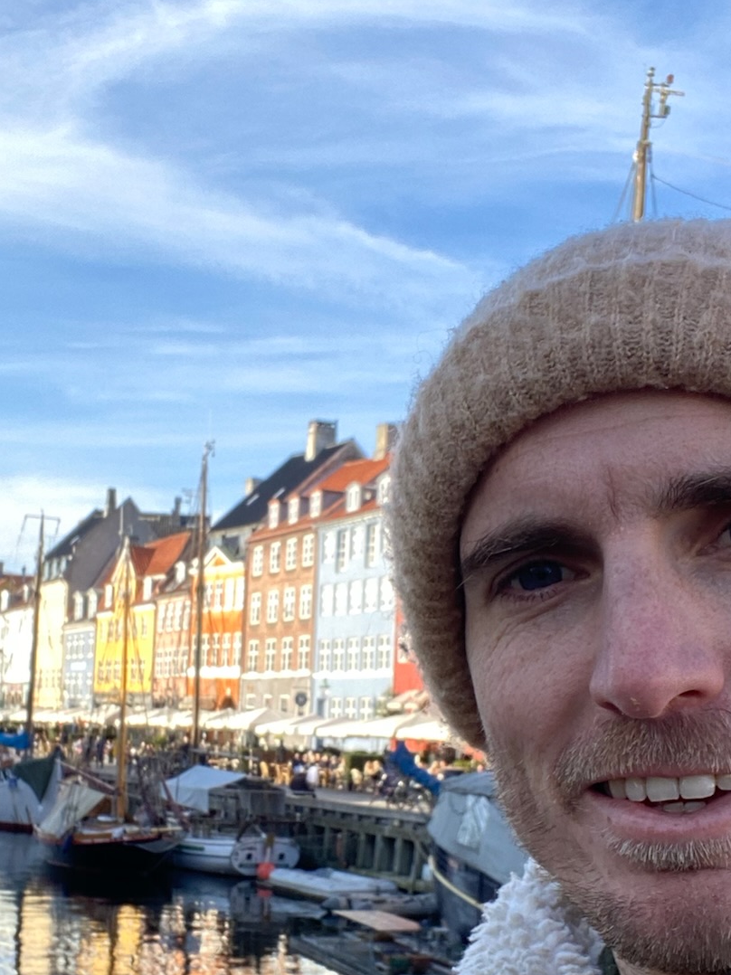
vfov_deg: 33.5
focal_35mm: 57
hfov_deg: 25.6
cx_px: 274
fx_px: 1606
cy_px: 636
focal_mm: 2.71
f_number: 2.2
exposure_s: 1/124
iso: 25
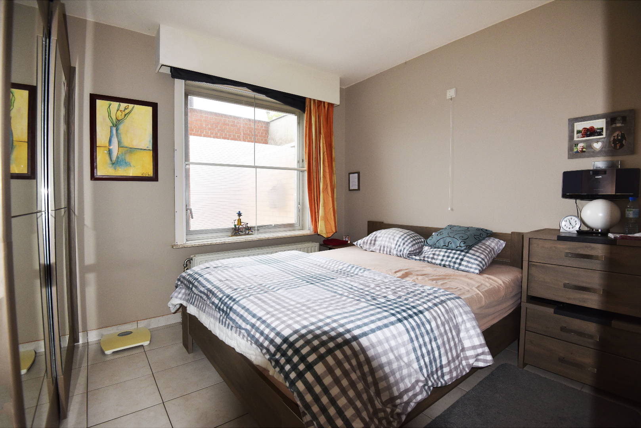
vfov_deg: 73.8
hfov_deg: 96.7
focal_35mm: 16
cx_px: 320
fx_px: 285
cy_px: 214
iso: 800
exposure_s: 1/100
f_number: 5
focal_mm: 16
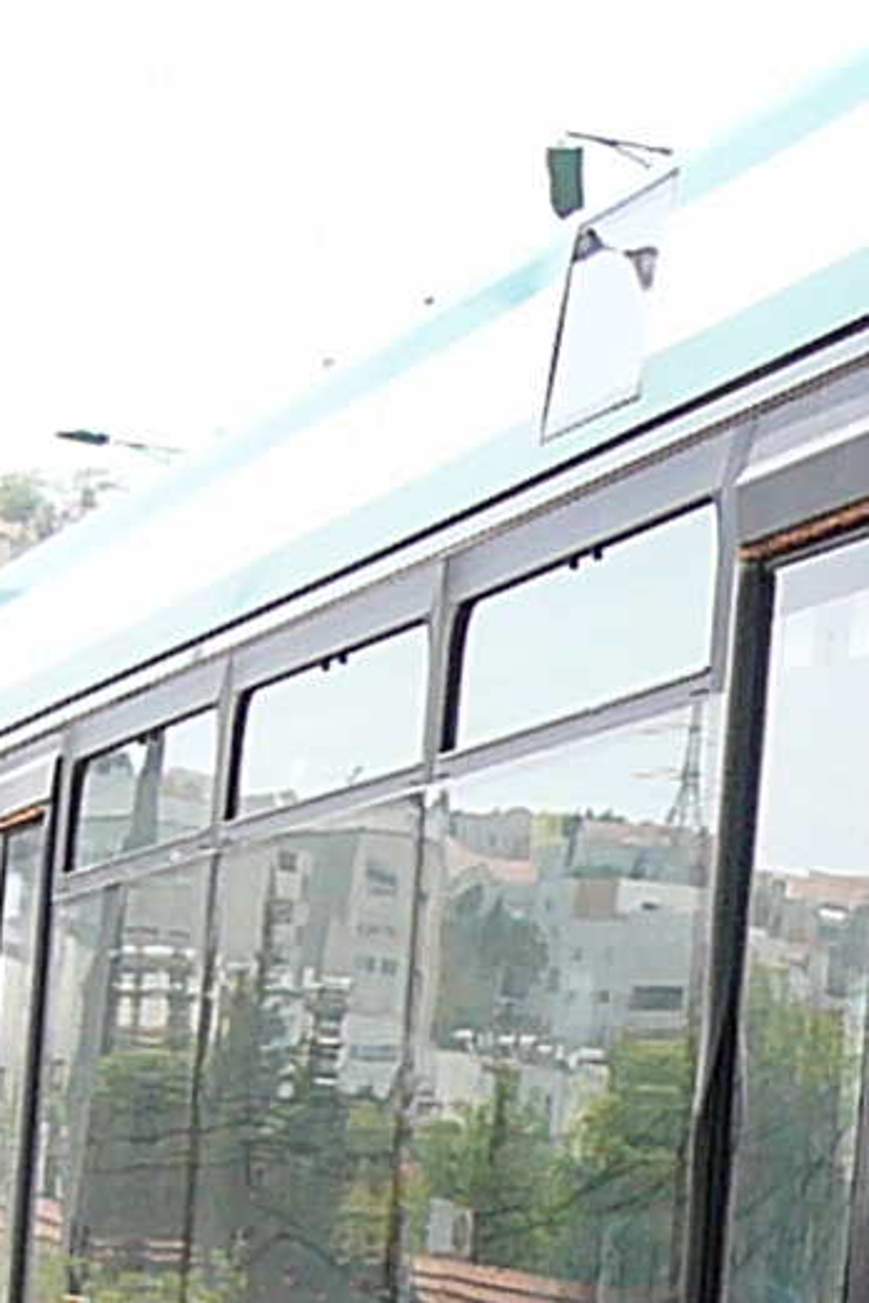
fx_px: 7241
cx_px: 1588
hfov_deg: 6.7
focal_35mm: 200
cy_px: 1405
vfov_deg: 10.2
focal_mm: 5.8
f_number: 3
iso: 80
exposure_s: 1/500
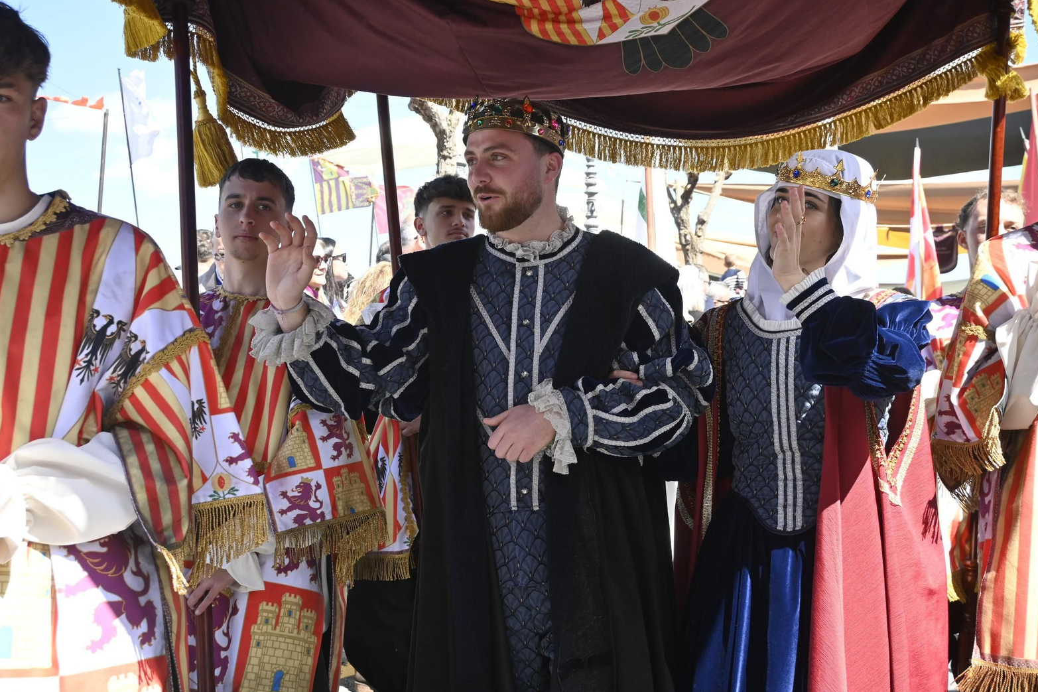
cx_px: 520
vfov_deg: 29.2
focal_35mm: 46
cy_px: 342
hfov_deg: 42.7
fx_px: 1326
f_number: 6.3
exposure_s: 1/640
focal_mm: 30
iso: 640
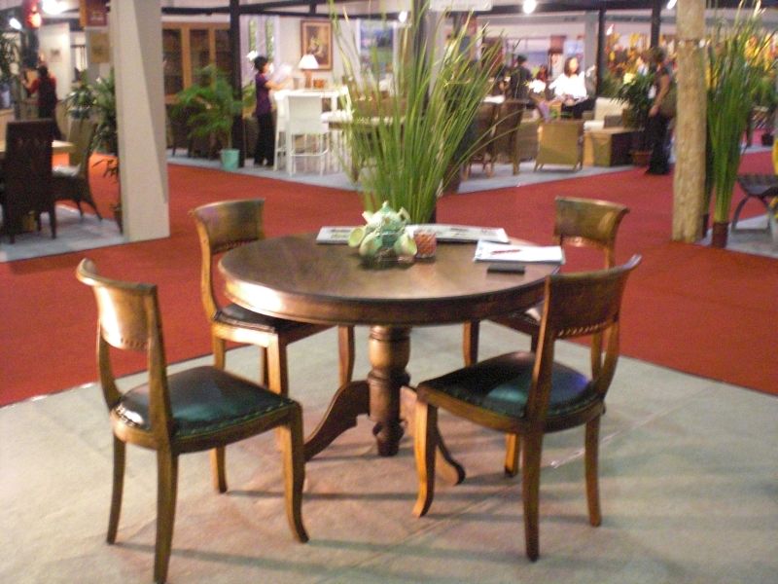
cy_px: 292
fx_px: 854
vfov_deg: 37.7
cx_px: 389
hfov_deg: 49.0
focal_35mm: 38
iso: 800
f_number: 3.1
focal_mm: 6.3
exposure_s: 1/15
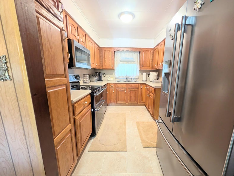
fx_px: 88
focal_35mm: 13
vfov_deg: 90.0
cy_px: 93
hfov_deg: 105.9
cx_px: 126
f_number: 1.95
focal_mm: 2.23
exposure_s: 1/30
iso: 139
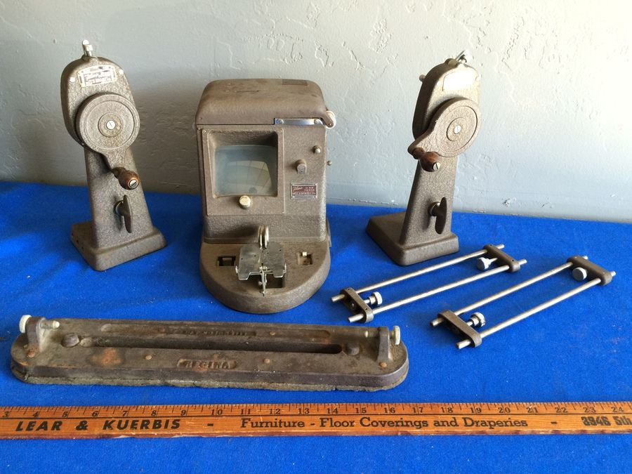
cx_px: 316
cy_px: 237
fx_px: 529
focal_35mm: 29
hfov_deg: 61.7
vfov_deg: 48.2
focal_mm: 4.15
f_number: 2.2
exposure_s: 1/30
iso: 80
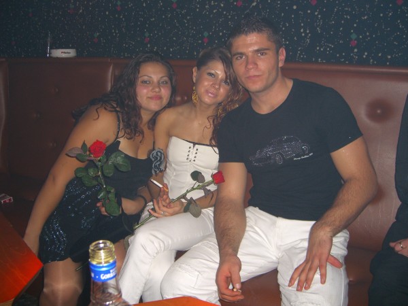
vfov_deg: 37.7
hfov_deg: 49.0
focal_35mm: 38
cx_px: 204
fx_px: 448
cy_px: 153
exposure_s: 1/60
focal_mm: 7.9
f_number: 2.8
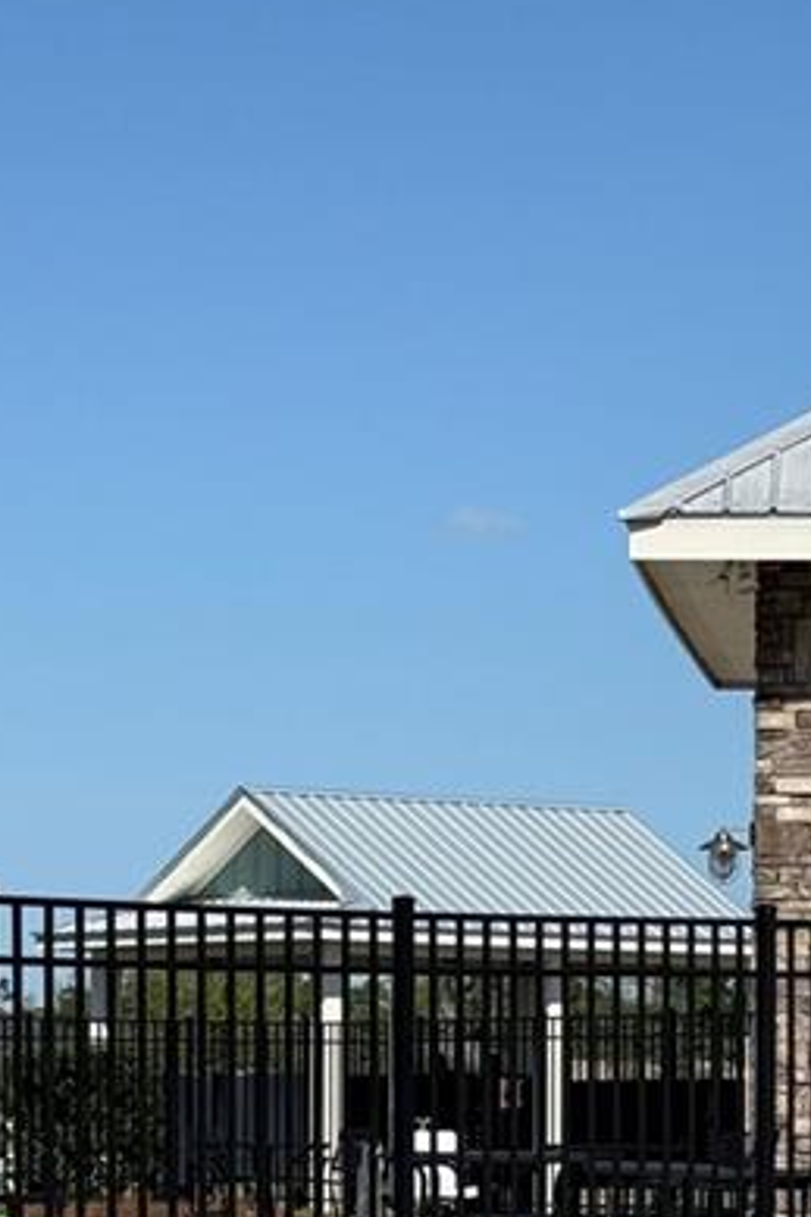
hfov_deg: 8.9
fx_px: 5208
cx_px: 385
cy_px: 1032
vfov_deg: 13.3
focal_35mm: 154
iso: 64
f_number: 1.78
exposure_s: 1/6536
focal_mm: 6.76
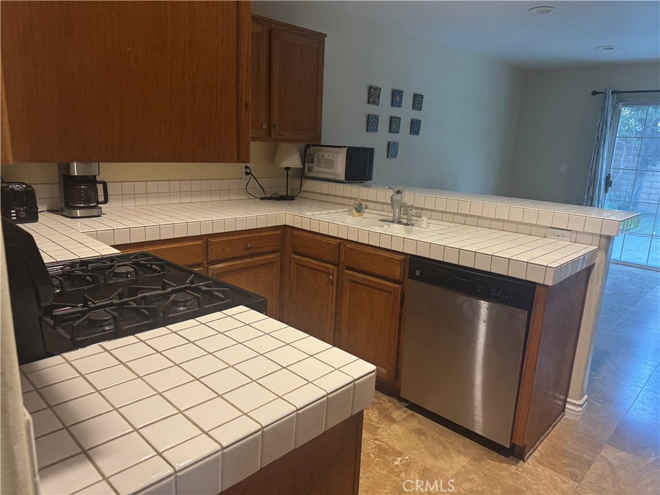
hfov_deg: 71.6
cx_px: 330
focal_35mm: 24
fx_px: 458
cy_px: 248
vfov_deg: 56.8
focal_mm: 6.76
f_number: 1.78
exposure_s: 1/60
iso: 320
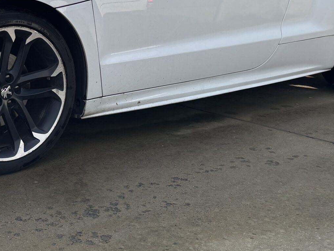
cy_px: 35
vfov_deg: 22.2
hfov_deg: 29.2
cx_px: 69
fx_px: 627
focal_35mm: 65
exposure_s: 1/1721
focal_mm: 5.96
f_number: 1.6
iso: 50
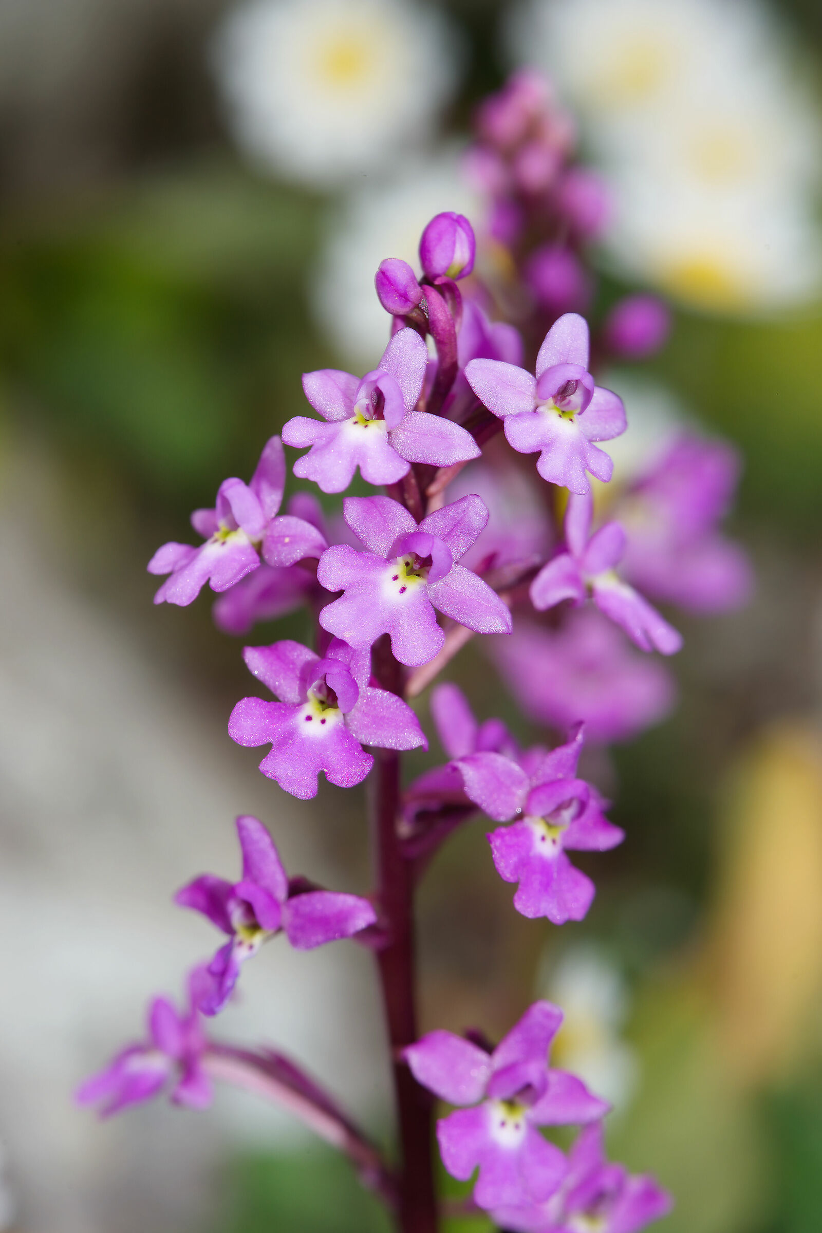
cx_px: 411
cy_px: 616
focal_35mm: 105
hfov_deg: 13.0
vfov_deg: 19.5
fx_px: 3596
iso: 400
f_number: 14
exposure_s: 1/125
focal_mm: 105
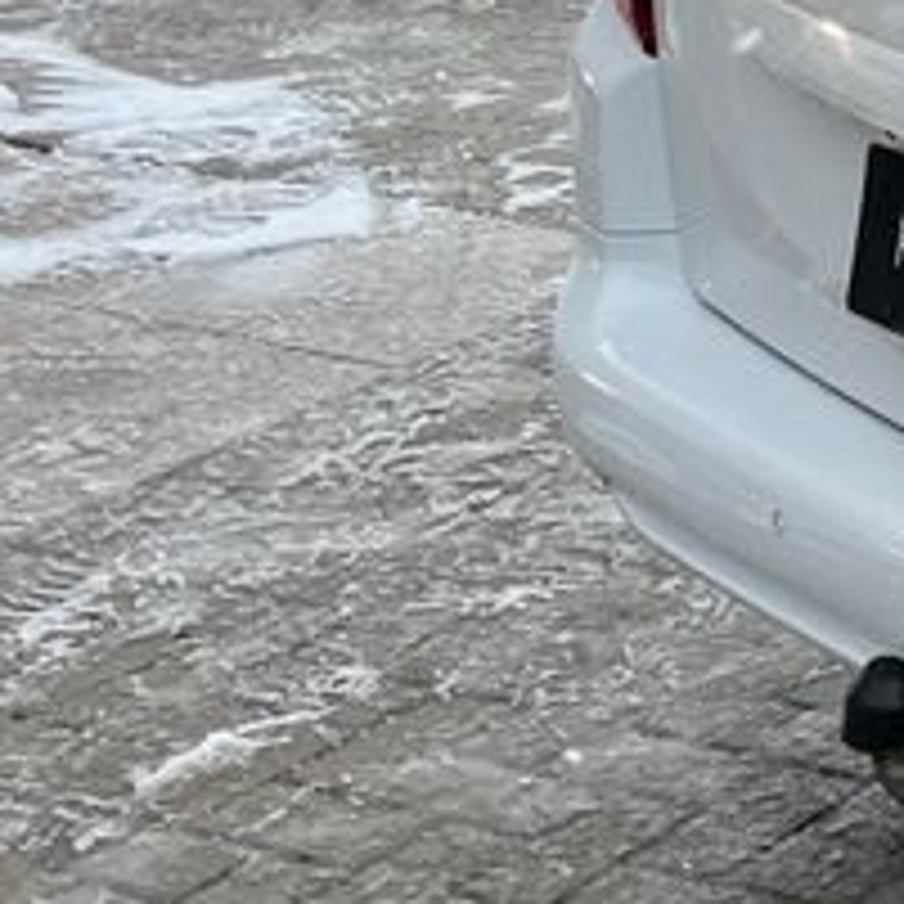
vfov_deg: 14.6
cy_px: -13
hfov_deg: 12.3
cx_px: 2078
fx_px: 3457
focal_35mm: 117
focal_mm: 5.1
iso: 50
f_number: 1.6
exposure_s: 1/787
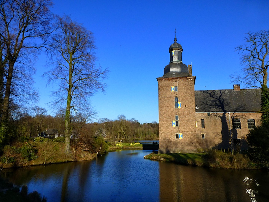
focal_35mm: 25
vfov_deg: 54.9
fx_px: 194
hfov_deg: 69.4
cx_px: 134
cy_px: 101
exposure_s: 1/800
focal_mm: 4.3
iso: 100
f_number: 4
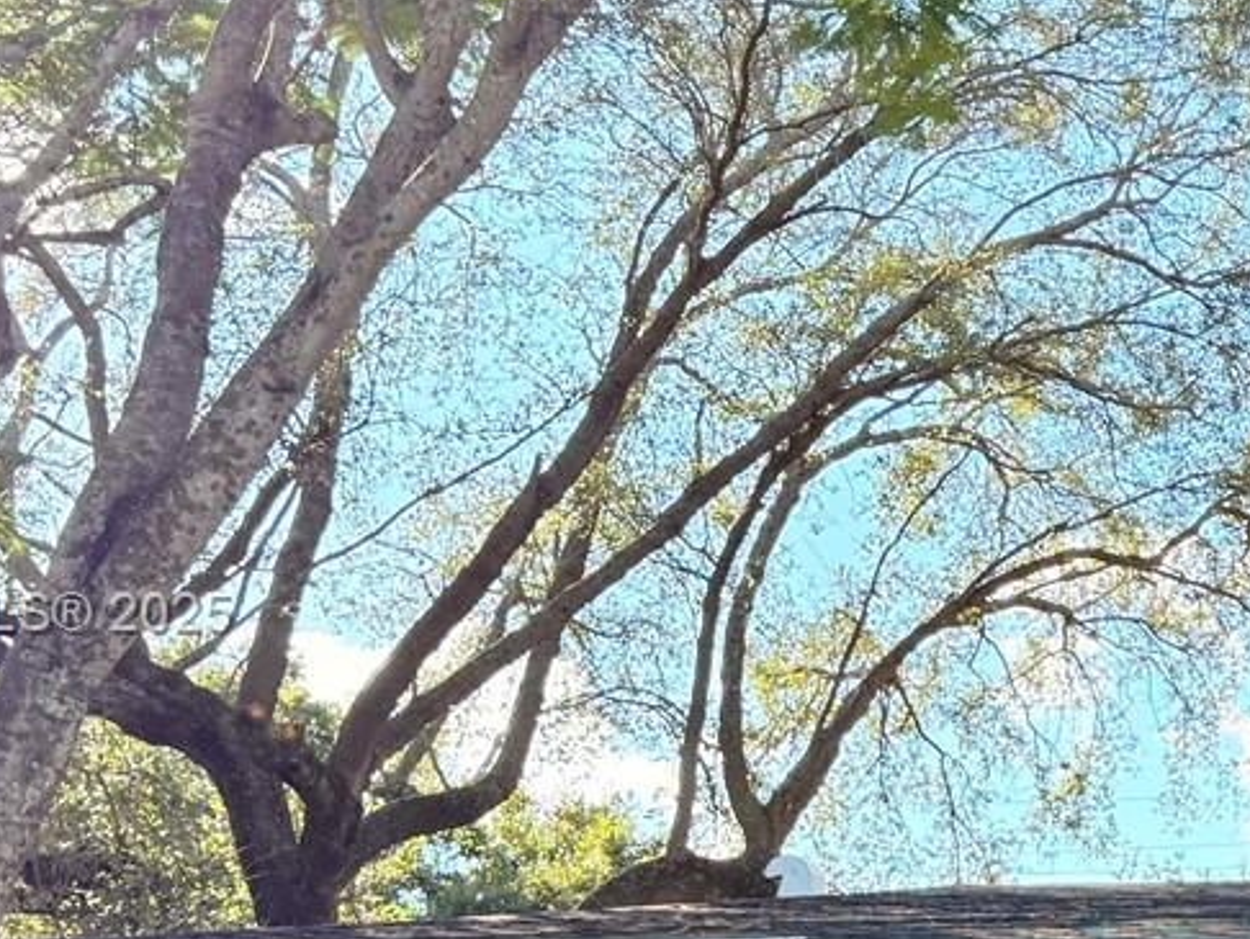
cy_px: 617
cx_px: 1466
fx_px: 2854
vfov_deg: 18.6
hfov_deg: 22.9
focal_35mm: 79
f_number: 1.78
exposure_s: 1/765
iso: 100
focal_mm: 6.76
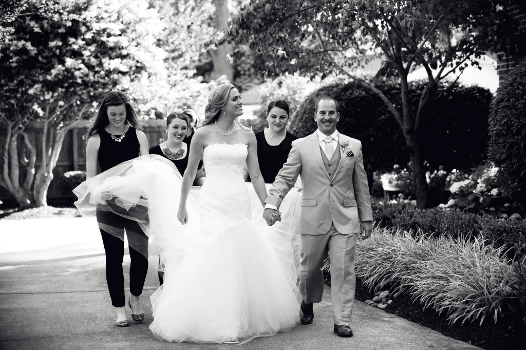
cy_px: 175
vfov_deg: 15.9
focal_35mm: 86
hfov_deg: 23.7
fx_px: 1256
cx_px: 263
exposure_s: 1/1000
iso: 500
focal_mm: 86
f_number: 3.2
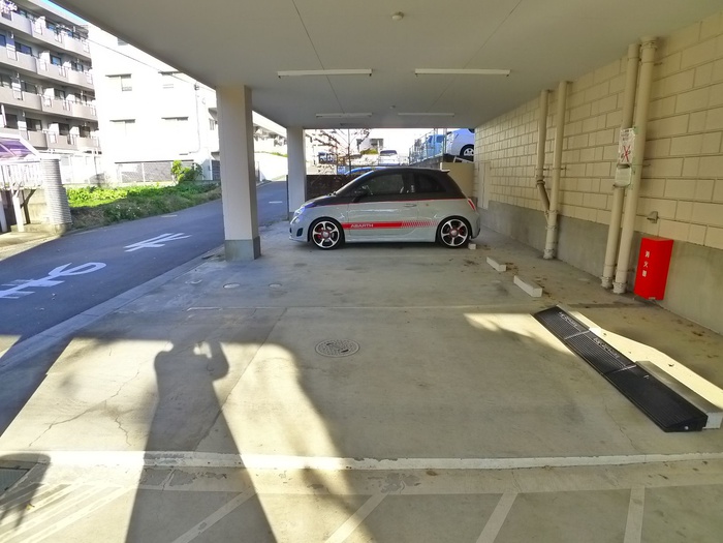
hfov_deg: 71.6
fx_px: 501
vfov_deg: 56.8
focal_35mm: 24
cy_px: 272
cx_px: 362
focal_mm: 5.1
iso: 400
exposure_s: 1/320
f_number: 2.8
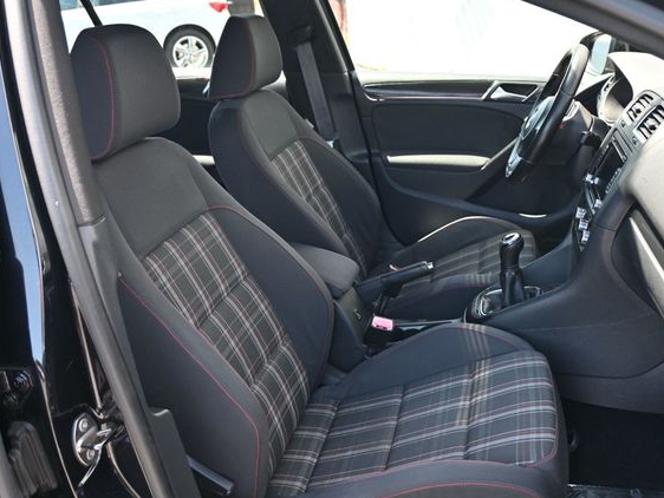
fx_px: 677
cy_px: 248
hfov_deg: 52.2
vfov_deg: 40.4
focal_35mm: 35
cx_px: 353
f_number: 4
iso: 400
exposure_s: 1/200
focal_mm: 21.5
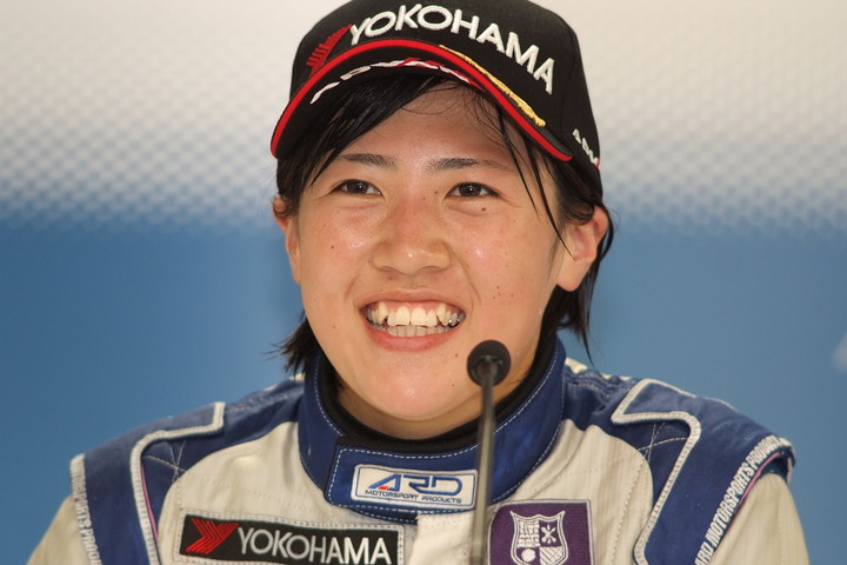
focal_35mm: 270
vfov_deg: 5.1
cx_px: 424
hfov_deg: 7.6
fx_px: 6352
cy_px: 282
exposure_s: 1/125
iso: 800
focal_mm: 180
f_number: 2.8
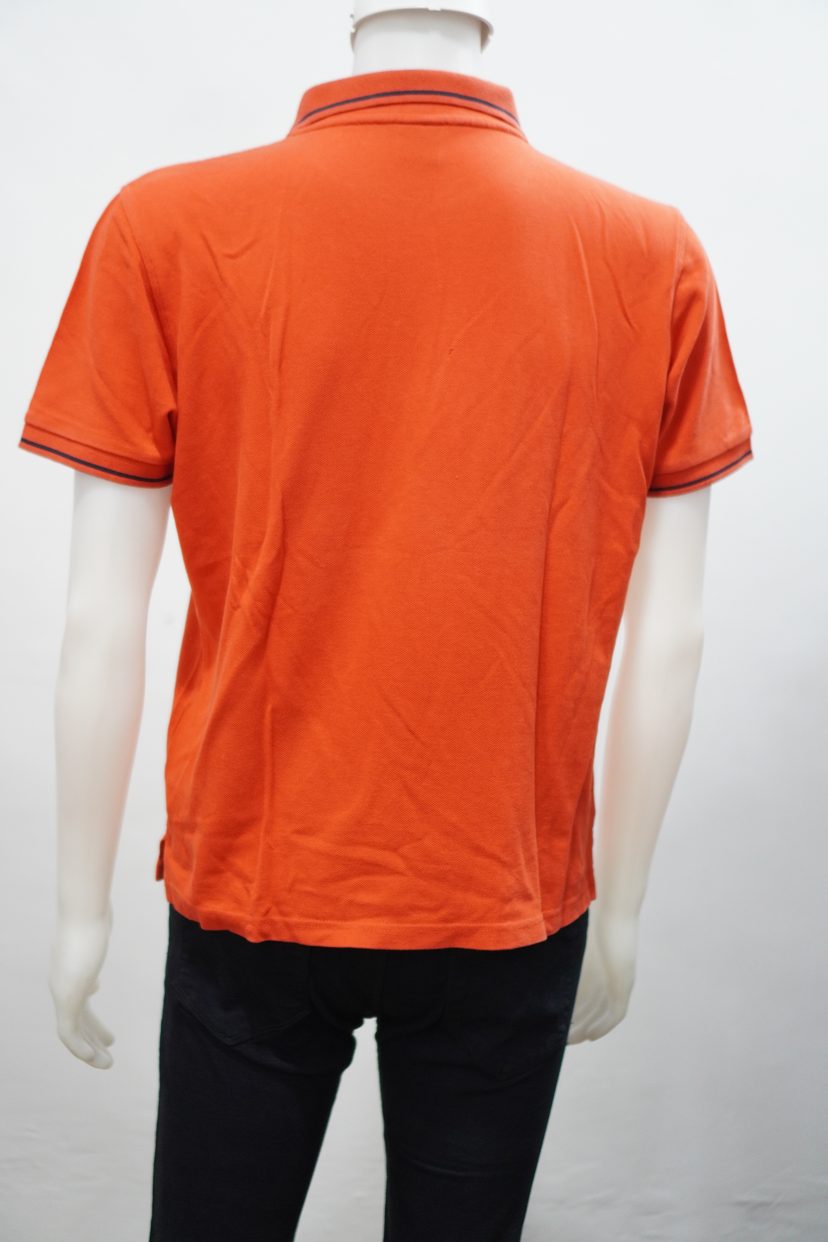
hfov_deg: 25.8
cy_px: 621
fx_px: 1811
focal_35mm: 52
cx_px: 414
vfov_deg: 37.9
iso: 800
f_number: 1.8
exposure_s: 1/125
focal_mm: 35
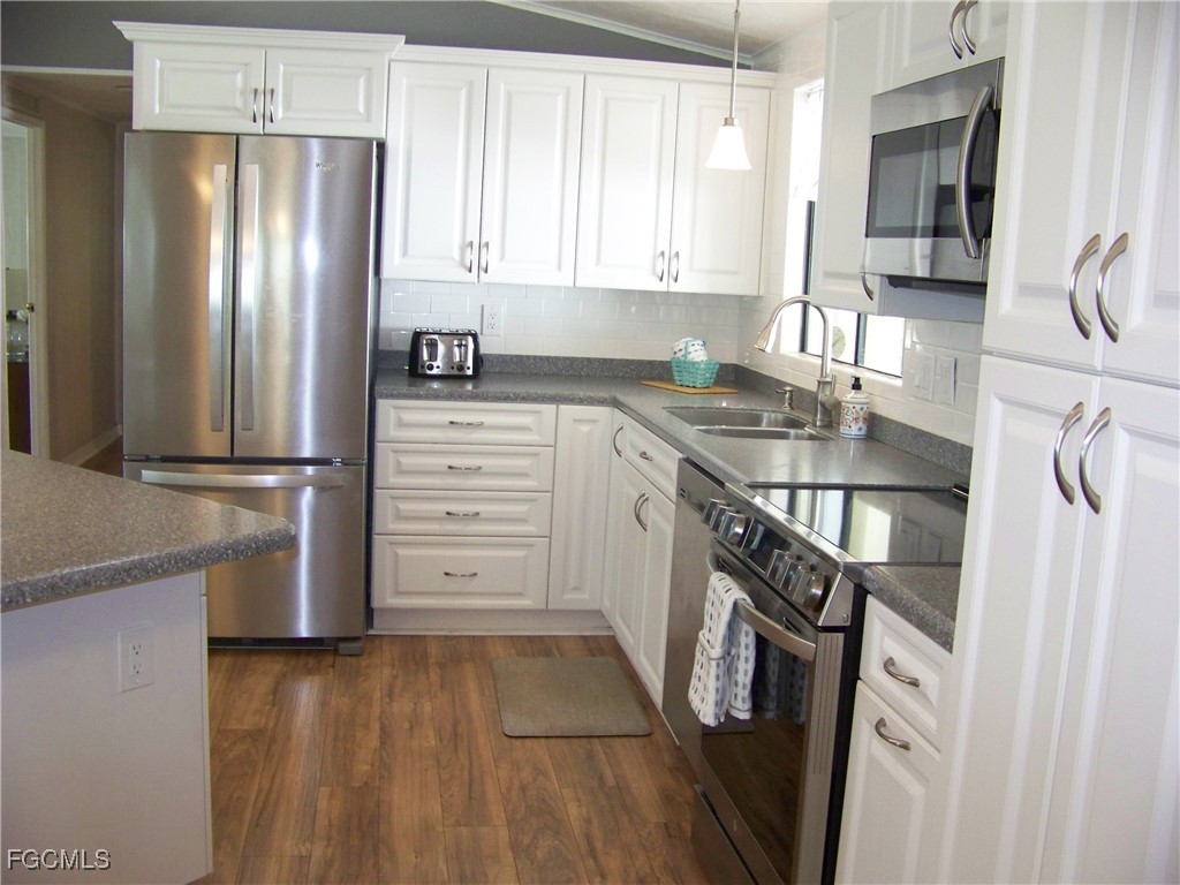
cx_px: 590
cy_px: 442
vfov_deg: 39.7
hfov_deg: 51.4
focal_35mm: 36
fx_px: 1227
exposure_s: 1/30
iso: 200
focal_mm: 5.85
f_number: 2.8
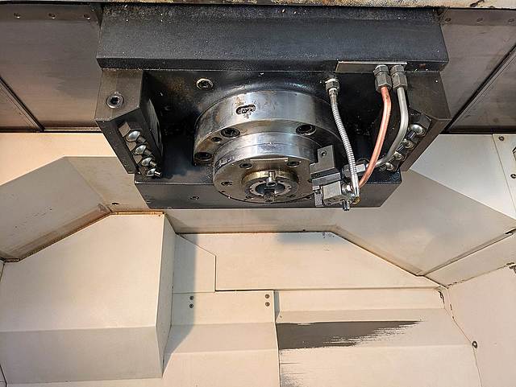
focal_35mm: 25
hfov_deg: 69.4
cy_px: 194
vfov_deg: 54.9
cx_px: 258
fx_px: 373
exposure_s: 1/50
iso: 248
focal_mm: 5.43
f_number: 1.89
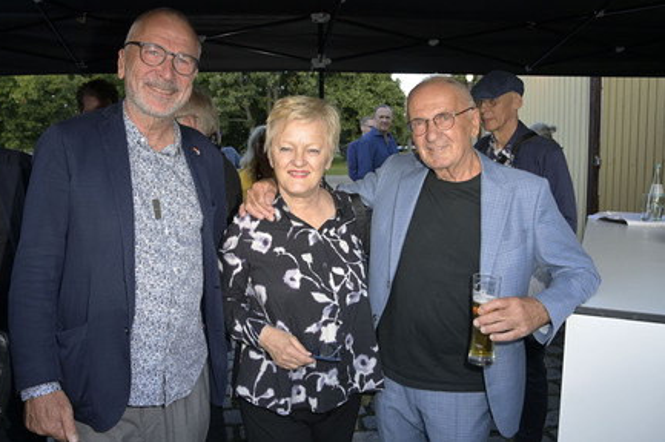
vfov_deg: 51.2
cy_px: 215
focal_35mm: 25
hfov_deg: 71.5
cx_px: 323
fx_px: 461
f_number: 6.3
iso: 400
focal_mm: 24
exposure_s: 1/125
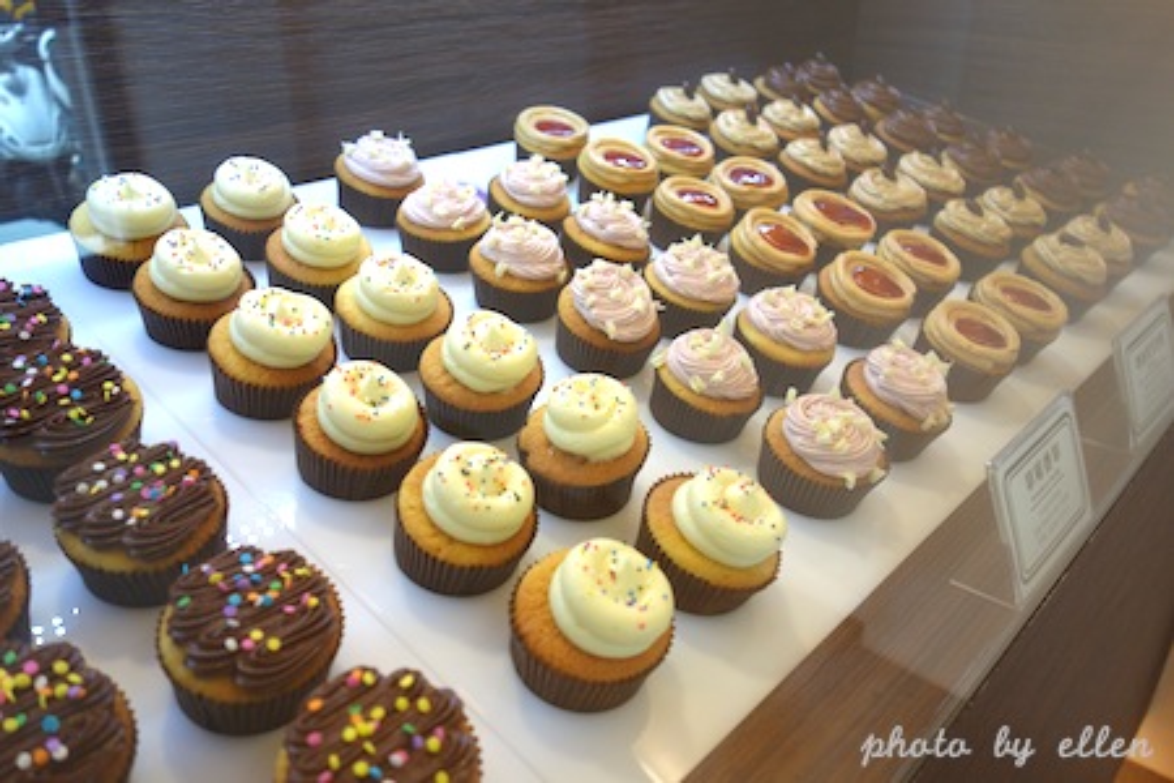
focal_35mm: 28
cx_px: 587
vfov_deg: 46.4
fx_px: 913
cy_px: 392
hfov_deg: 65.5
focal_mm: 10.4
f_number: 2.2
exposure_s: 1/125
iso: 160
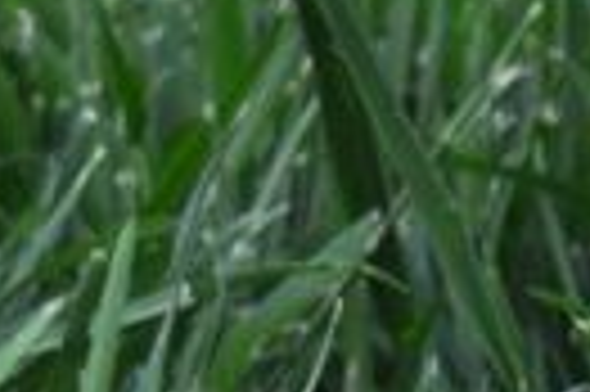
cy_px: -369
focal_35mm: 2291
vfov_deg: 0.6
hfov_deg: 0.9
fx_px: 37500
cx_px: -831
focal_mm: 200
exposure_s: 1/100
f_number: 5.6
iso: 800
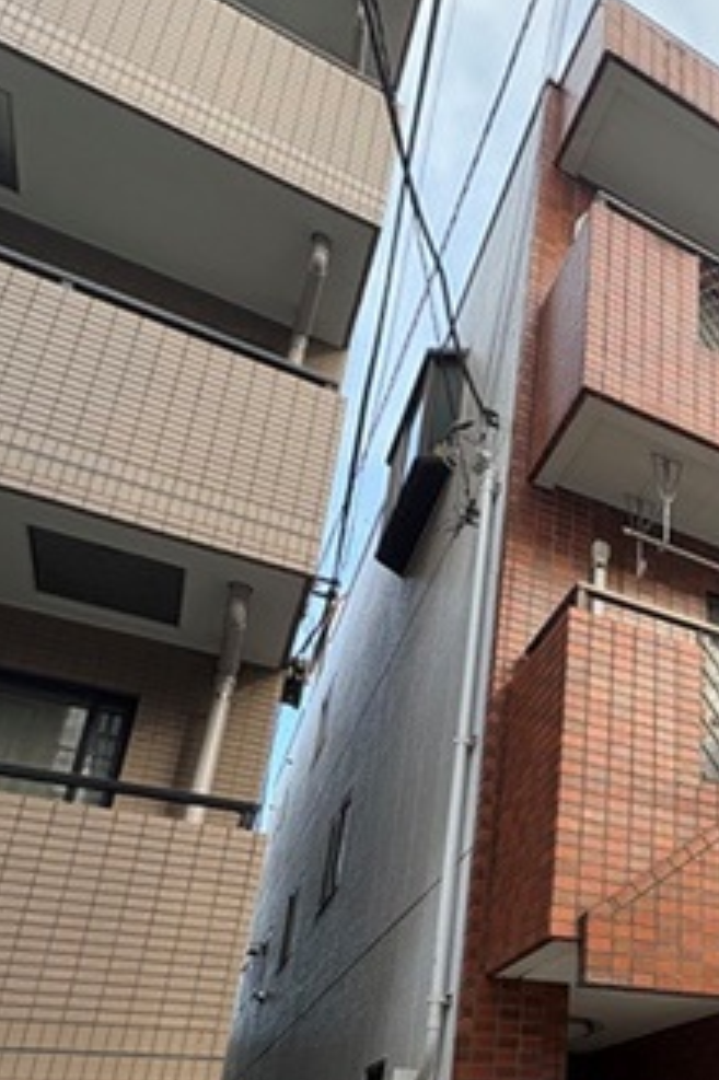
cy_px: 808
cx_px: 740
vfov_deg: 57.3
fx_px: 930
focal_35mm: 31
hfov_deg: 37.2
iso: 64
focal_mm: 2.22
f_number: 2.2
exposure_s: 1/269
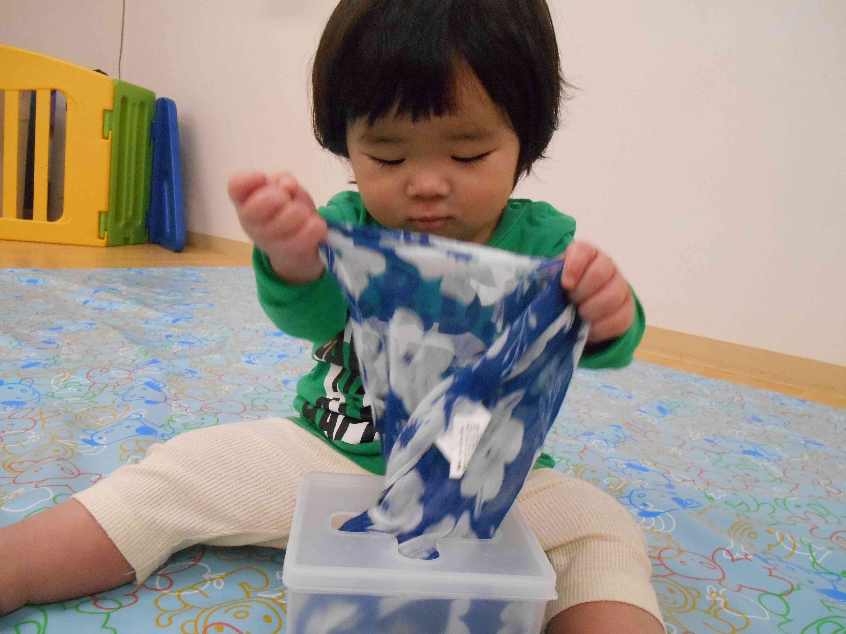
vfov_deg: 53.1
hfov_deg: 67.3
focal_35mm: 26
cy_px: 317
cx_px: 423
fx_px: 635
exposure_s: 1/125
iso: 800
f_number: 3.4
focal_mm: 4.7
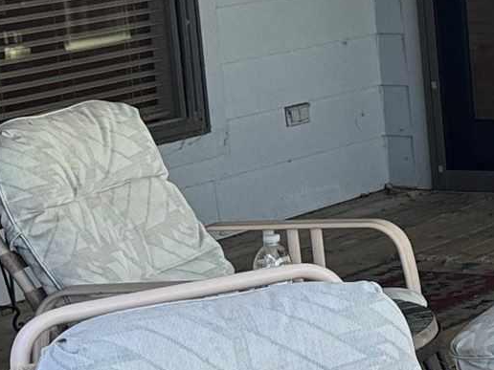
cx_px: 1197
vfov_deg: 10.3
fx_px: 2041
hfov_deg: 11.4
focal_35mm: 143
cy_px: 10
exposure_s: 1/238
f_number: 1.78
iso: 64
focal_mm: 6.76
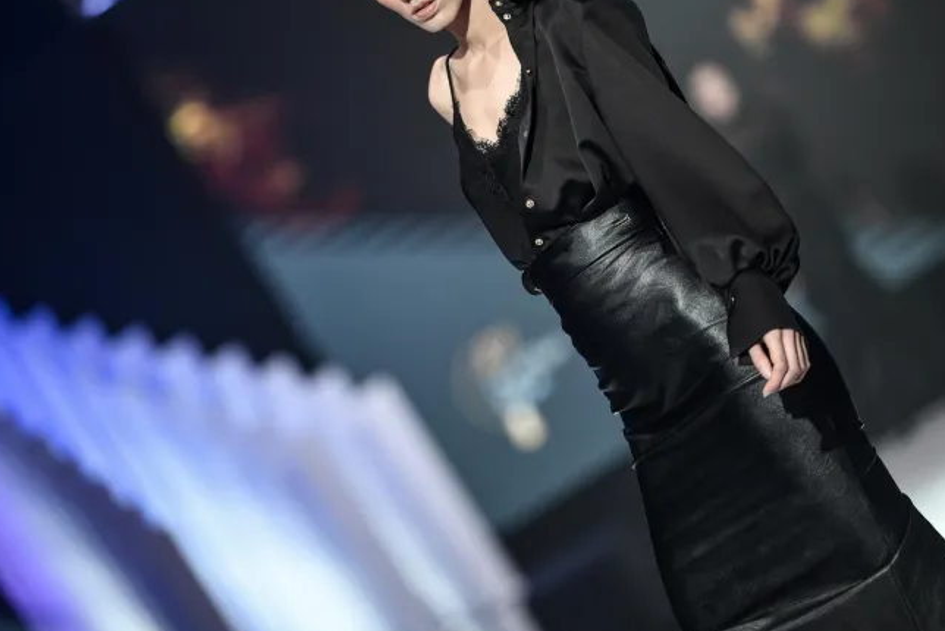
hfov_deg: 8.7
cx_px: 408
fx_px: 6197
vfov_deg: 5.8
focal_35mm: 236
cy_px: 285
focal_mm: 200
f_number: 2.8
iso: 2000
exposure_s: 1/640
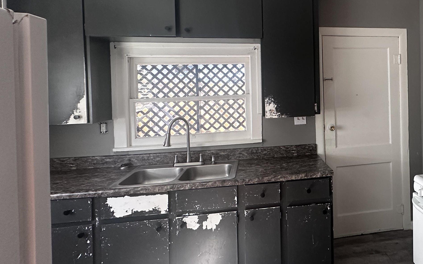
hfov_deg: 70.4
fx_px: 277
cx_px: 311
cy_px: 91
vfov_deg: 50.3
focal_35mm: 24
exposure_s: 1/97
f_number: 2.2
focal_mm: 2.22
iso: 320
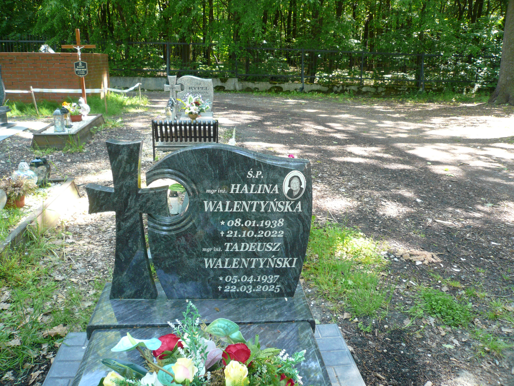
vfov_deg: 49.7
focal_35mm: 28
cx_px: 257
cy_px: 193
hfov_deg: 63.4
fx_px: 416
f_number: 2.8
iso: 100
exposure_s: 1/40
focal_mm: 4.6
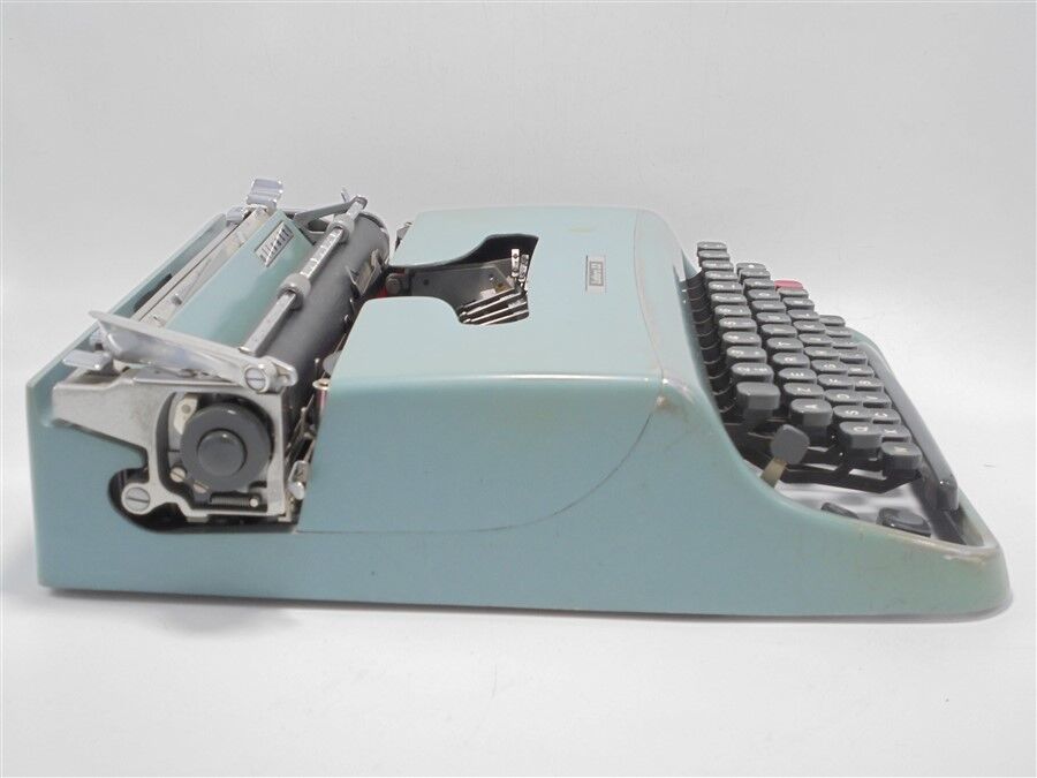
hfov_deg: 38.9
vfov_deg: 29.7
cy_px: 389
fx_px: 1468
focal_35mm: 49
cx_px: 518
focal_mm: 8.9
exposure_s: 1/30
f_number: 4.8
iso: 160
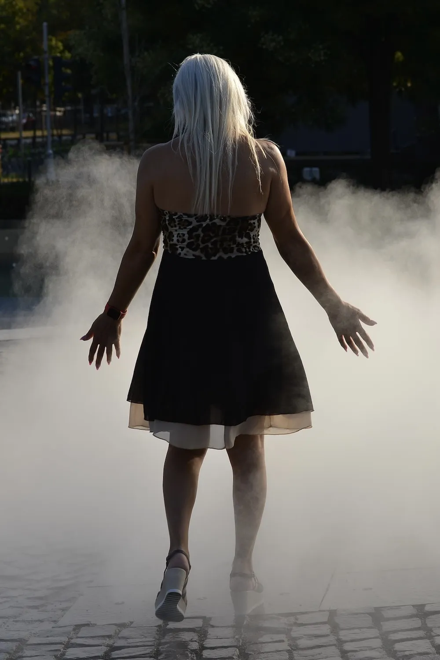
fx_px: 1465
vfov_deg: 25.4
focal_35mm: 80
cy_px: 330
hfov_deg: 17.1
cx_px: 220
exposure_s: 1/320
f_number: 9
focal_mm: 80
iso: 100
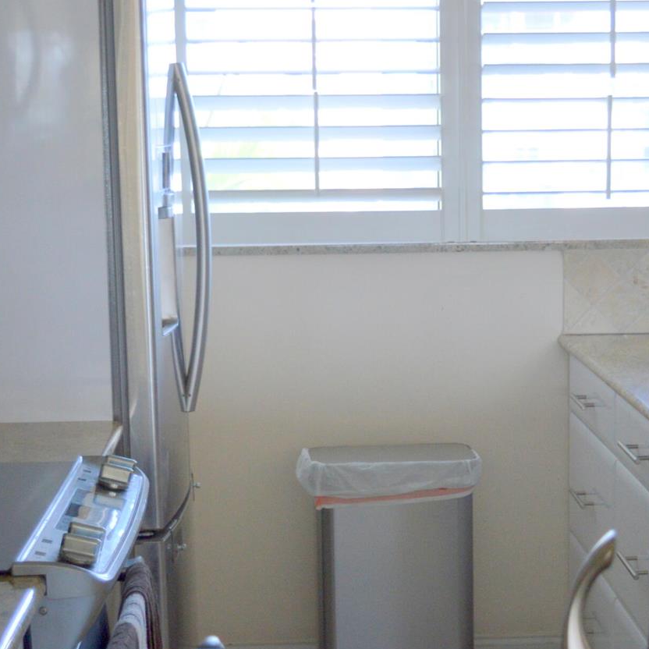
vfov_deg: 18.4
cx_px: 464
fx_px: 1994
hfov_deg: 18.4
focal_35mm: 94
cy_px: 443
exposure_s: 1/100
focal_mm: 30
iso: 400
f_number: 5
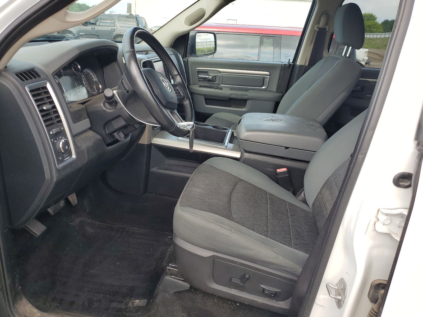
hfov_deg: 67.3
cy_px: 158
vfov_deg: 53.1
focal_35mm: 26
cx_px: 212
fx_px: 318
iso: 50
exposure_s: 1/588
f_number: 1.5
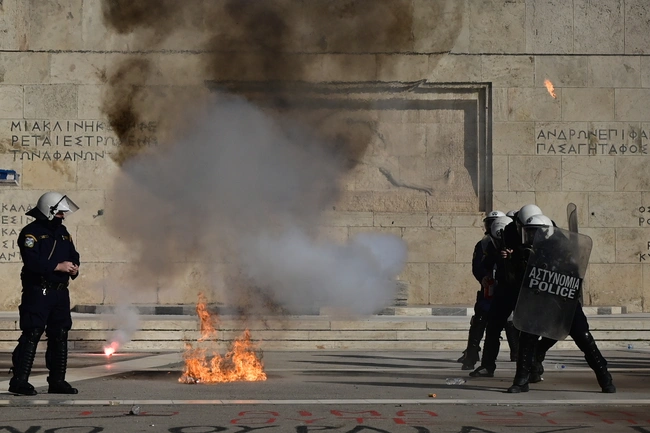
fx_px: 1011
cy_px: 216
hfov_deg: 35.6
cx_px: 325
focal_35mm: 56
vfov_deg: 24.2
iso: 160
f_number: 5
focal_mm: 56
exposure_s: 1/5000
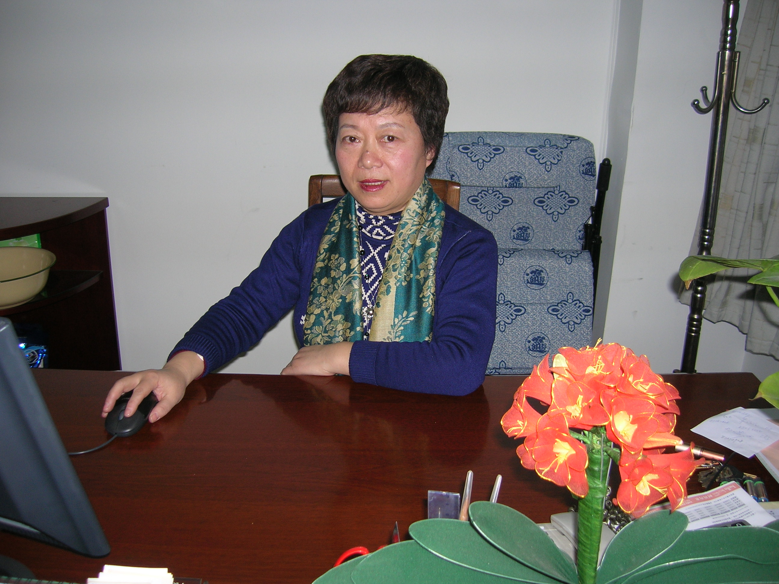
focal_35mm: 34
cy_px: 292
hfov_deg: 54.0
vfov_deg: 41.8
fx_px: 765
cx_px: 390
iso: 50
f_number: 2.9
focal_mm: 5.7
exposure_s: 1/60.1
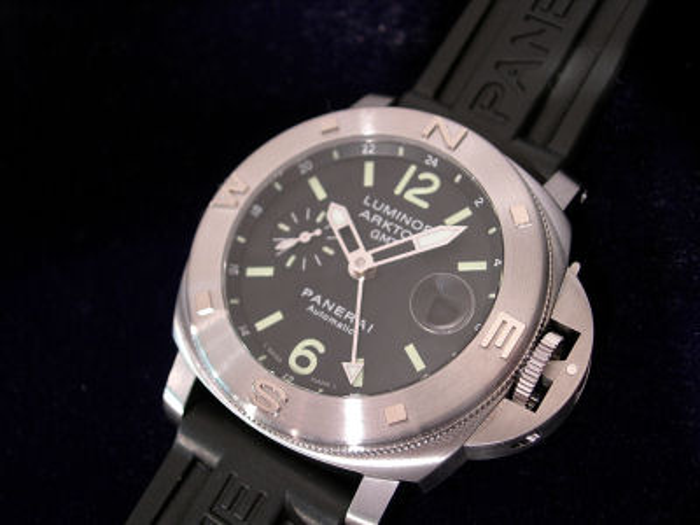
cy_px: 262
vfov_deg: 28.6
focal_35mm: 51
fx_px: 1031
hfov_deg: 37.5
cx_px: 350
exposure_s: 1/3.5
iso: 51
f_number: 3.2
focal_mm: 10.6
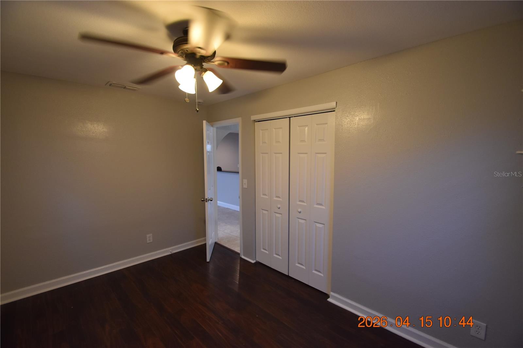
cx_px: 262
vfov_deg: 77.3
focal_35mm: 15
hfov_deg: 100.4
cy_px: 174
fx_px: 218
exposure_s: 1/90
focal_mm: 10
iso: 800
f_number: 3.5
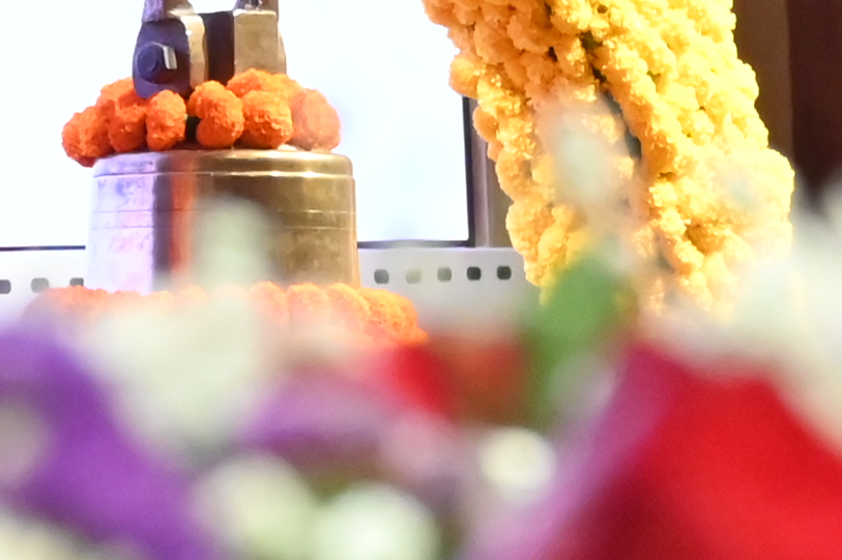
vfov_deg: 5.7
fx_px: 5650
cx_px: -90
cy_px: 154
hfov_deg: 8.5
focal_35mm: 242
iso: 3200
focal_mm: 32.5
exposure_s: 1/160
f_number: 5.6
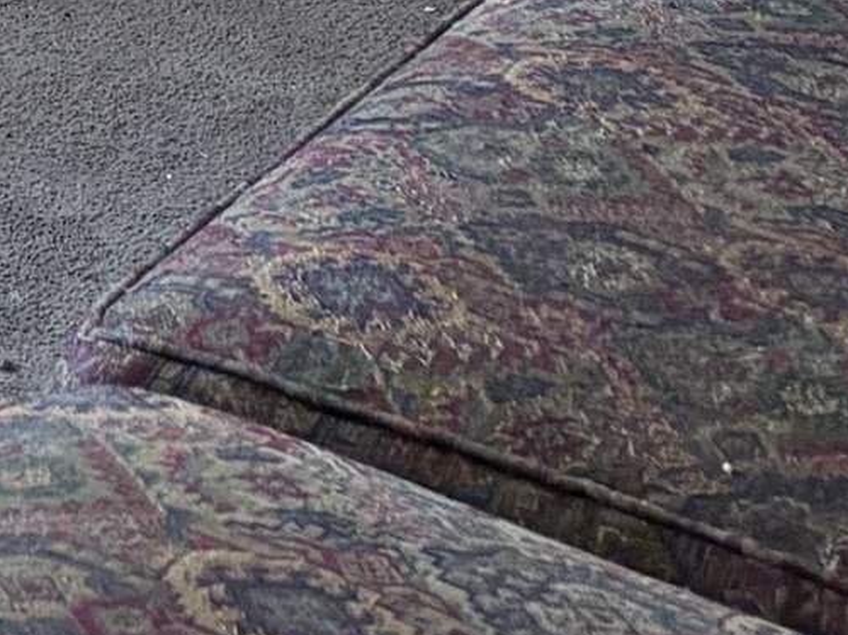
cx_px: -846
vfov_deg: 8.3
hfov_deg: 11.2
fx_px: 3919
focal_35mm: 160
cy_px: -1039
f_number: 1.6
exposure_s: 1/111
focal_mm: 5.96
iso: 125
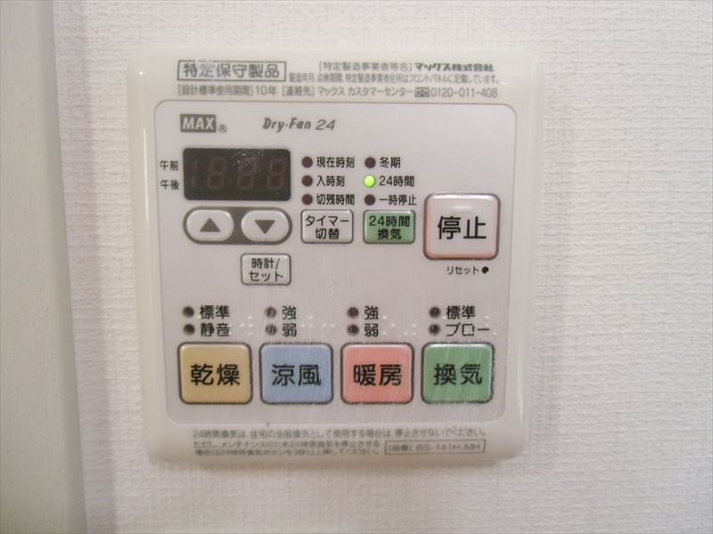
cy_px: 267
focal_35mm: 24
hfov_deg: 71.6
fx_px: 494
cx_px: 356
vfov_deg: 56.8
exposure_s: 1/80
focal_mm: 4.24
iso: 800
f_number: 3
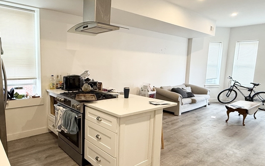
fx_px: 173
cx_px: 96
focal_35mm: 24
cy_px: 86
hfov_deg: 73.3
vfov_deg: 51.1
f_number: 2.2
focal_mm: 2.22
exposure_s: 1/60
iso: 200
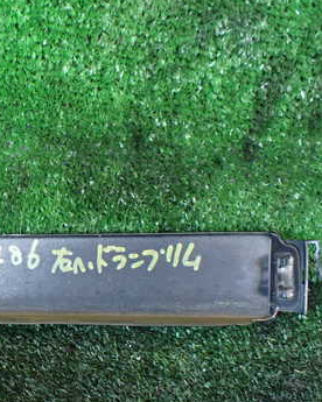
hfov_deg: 27.6
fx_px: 608
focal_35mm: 51
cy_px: 260
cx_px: -16
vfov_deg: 36.4
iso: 800
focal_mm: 5.4
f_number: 2.3
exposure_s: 1/60
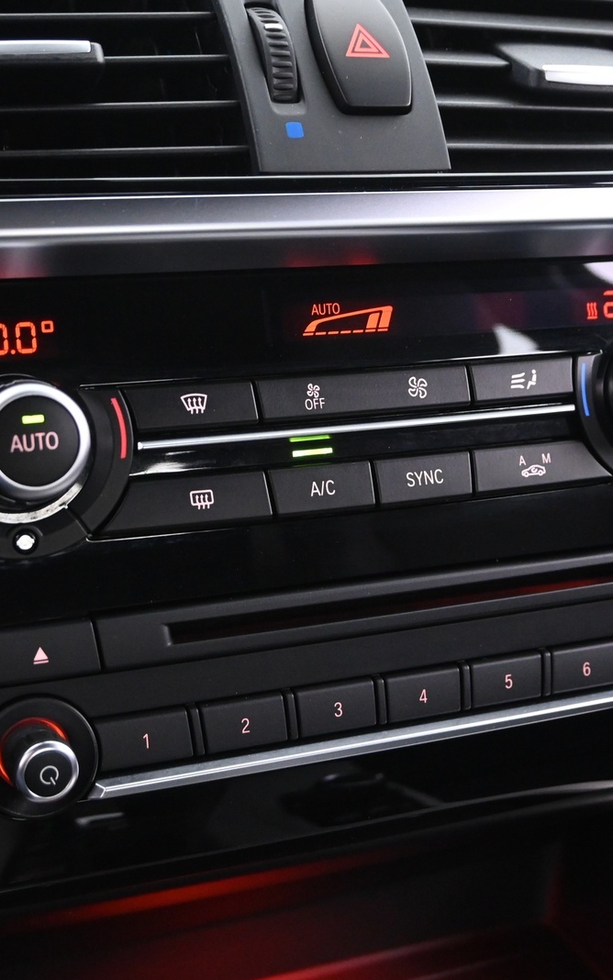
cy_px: 491
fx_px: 1362
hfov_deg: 25.3
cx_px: 243
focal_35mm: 51
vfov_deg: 39.6
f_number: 4
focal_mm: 22
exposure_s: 1/10
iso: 2500
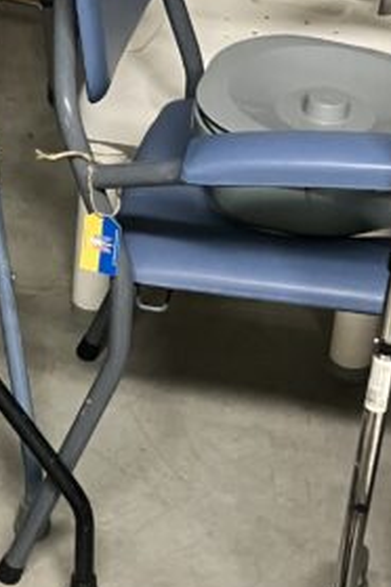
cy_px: 280
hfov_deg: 12.6
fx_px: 1743
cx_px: -48
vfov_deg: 19.1
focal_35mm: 107
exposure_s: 1/33
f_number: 1.8
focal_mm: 3.99
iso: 250
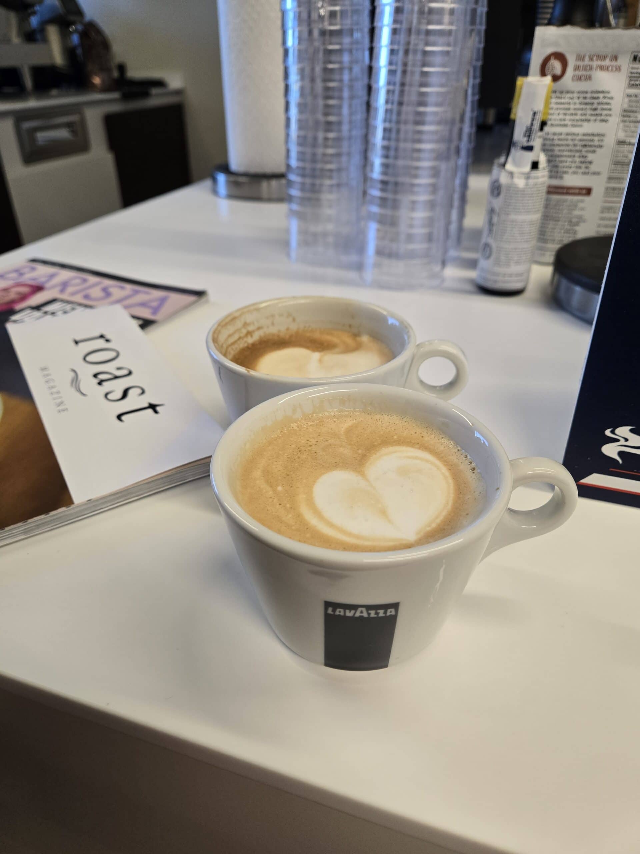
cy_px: 427
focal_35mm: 23
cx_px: 320
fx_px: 567
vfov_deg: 73.9
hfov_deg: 58.9
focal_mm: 5.4
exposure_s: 1/120
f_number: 1.8
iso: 160
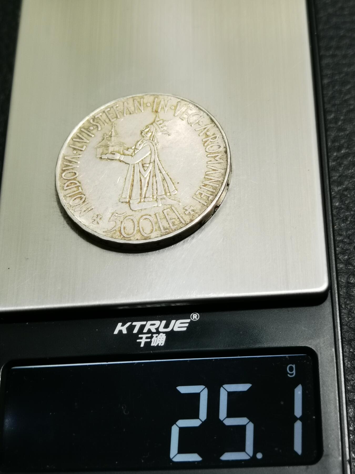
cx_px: 178
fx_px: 834
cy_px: 237
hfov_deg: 24.0
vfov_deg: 31.7
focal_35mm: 61
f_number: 1.9
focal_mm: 6.67
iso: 125
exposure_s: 1/100
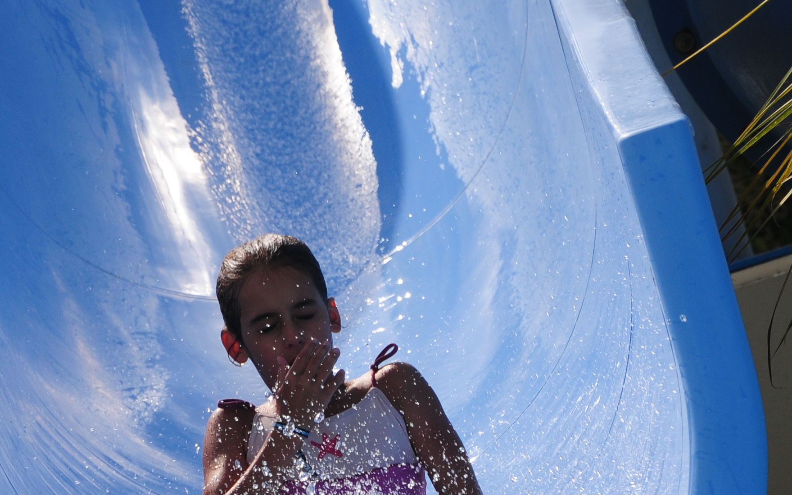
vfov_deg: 2.0
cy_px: 511
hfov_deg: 3.1
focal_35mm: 670
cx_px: 446
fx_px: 14460
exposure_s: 1/500
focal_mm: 180
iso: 200
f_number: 11
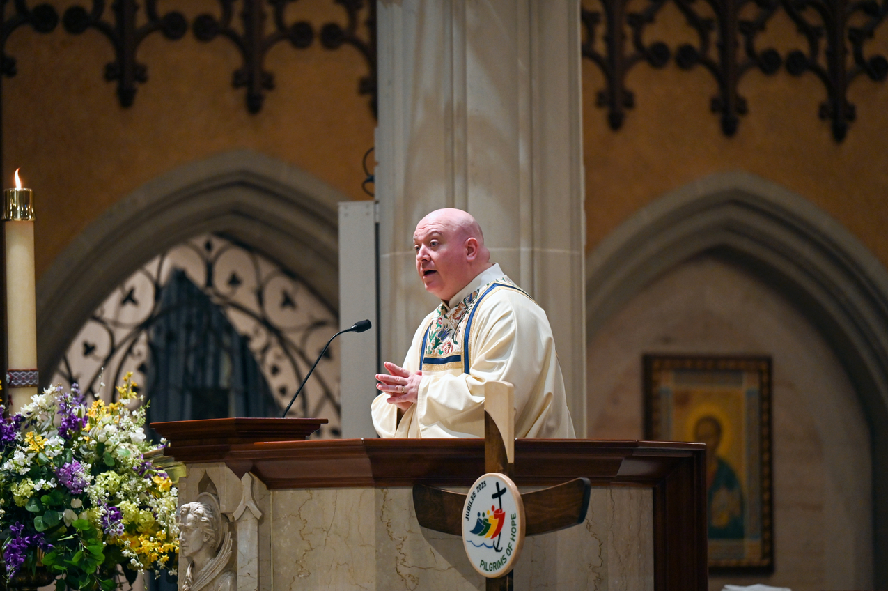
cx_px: 444
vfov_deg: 6.9
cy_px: 296
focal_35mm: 200
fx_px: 4929
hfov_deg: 10.3
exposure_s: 1/200
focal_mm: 200
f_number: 2.8
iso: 3600
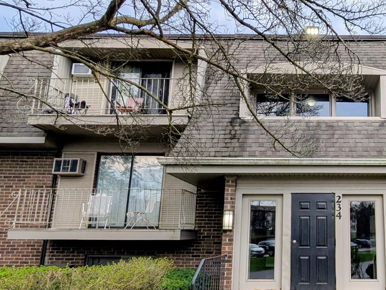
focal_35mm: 28
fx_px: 313
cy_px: 170
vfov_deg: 49.6
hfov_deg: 57.8
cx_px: 317
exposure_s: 1/505
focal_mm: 2.02
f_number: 1.7
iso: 54
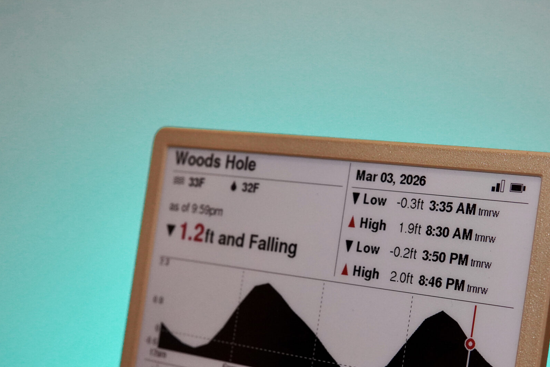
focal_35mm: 72
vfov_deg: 18.9
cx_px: 320
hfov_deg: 28.0
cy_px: 254
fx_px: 1100
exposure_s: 1/160
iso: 1600
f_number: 4
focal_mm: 30
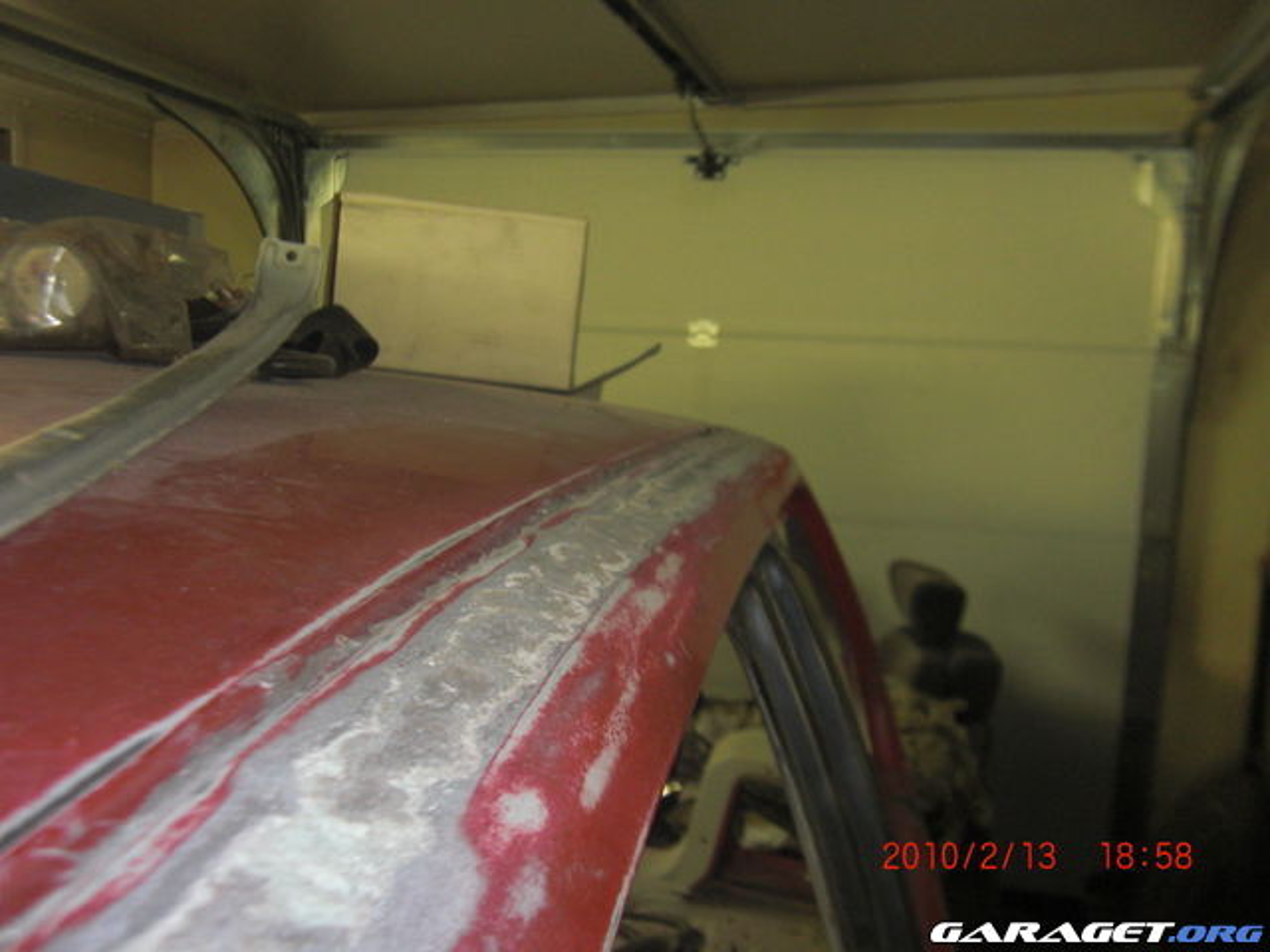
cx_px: 635
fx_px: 1211
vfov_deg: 42.9
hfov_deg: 55.4
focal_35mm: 33
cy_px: 476
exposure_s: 1/30
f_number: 2.7
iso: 200
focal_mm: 5.8
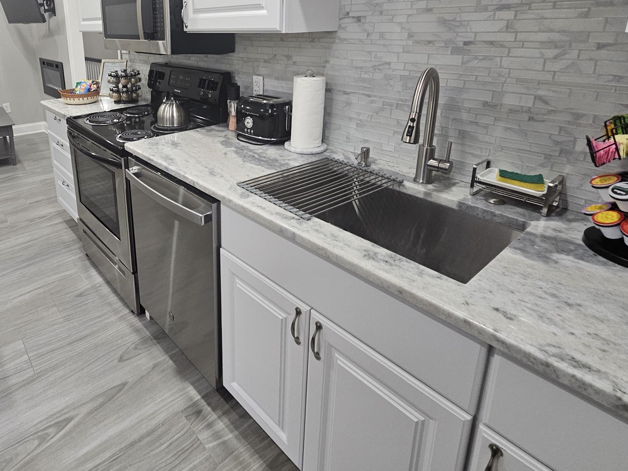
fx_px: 363
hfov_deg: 79.3
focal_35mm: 20
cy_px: 137
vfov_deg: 63.3
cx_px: 214
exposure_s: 1/60
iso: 250
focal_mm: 2.2
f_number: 2.2
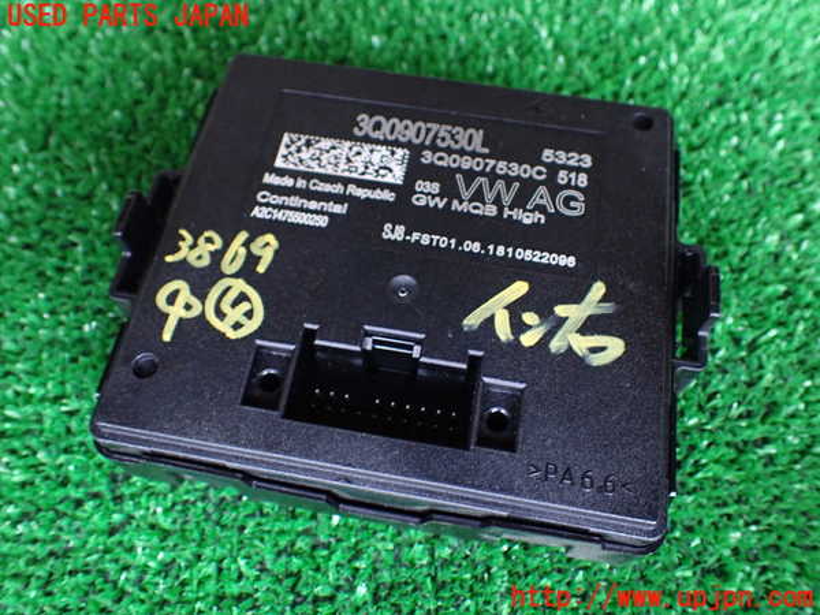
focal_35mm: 30
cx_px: 410
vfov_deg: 46.8
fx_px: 711
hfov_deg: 60.0
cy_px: 308
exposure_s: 1/30
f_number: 2.3
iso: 800
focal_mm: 5.4
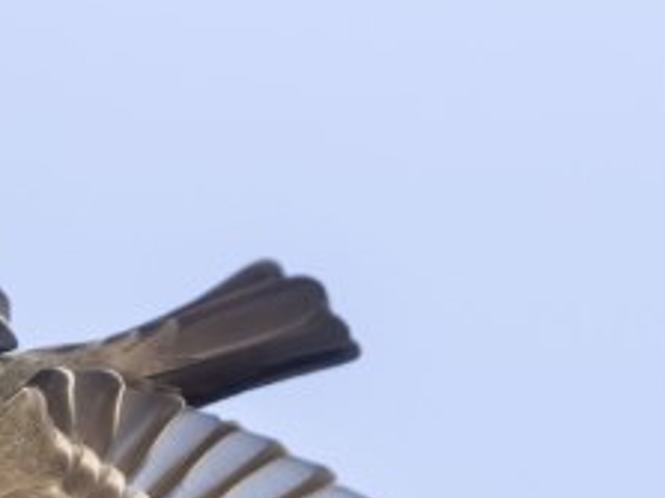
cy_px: 406
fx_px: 41761
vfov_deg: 0.7
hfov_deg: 0.9
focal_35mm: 2175
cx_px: 15
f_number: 4.5
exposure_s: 1/4000
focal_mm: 420
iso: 1250
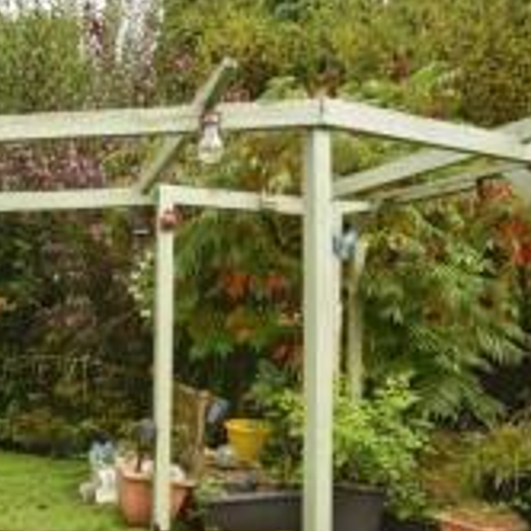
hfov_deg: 40.8
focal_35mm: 39
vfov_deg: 42.6
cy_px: 321
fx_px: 677
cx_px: 96
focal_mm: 16
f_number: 8
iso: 400
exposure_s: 1/320
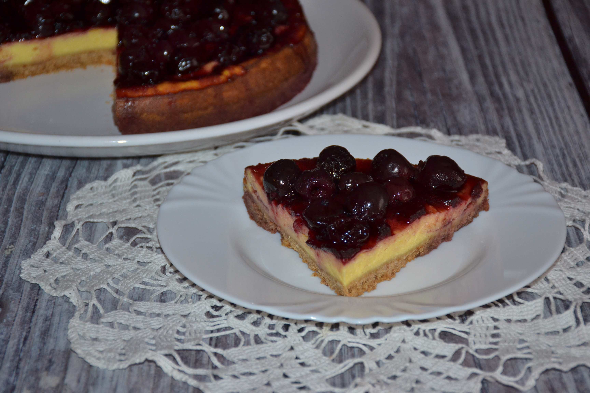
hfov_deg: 19.5
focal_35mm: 105
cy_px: 196
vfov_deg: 13.0
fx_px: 1721
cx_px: 295
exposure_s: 1/30
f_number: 5
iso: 800
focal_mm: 70
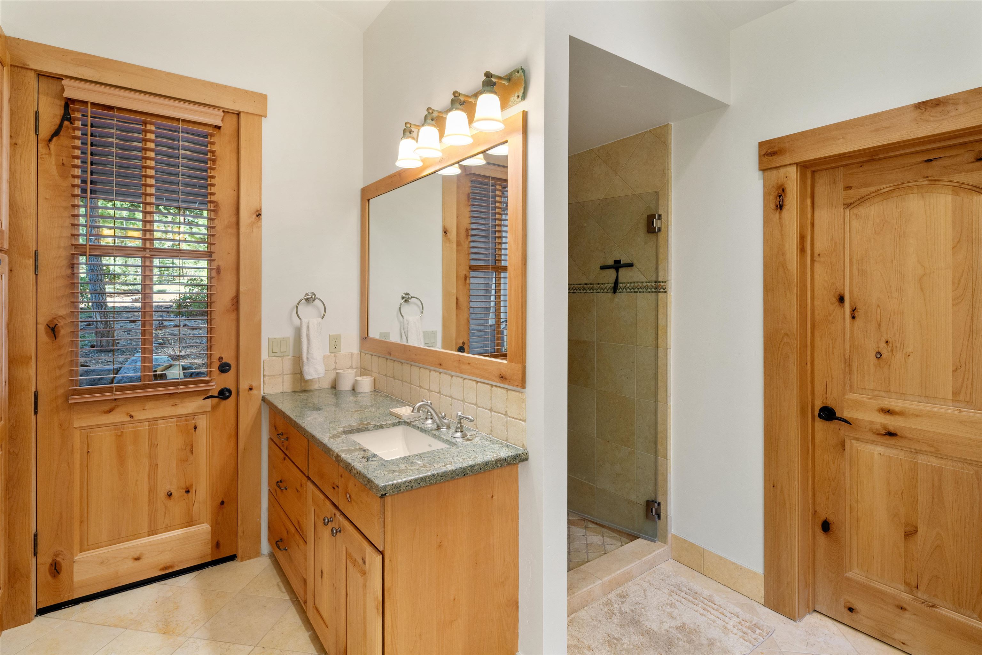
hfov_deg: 93.3
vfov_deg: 70.4
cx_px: 491
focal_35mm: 17
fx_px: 464
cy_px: 328
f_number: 9
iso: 400
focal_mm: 17
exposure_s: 1/13
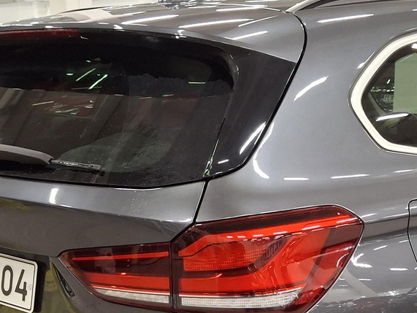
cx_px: 273
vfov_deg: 22.6
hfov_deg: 30.5
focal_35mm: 63
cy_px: 296
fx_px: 759
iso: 160
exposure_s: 1/50
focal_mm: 4.69
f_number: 1.8
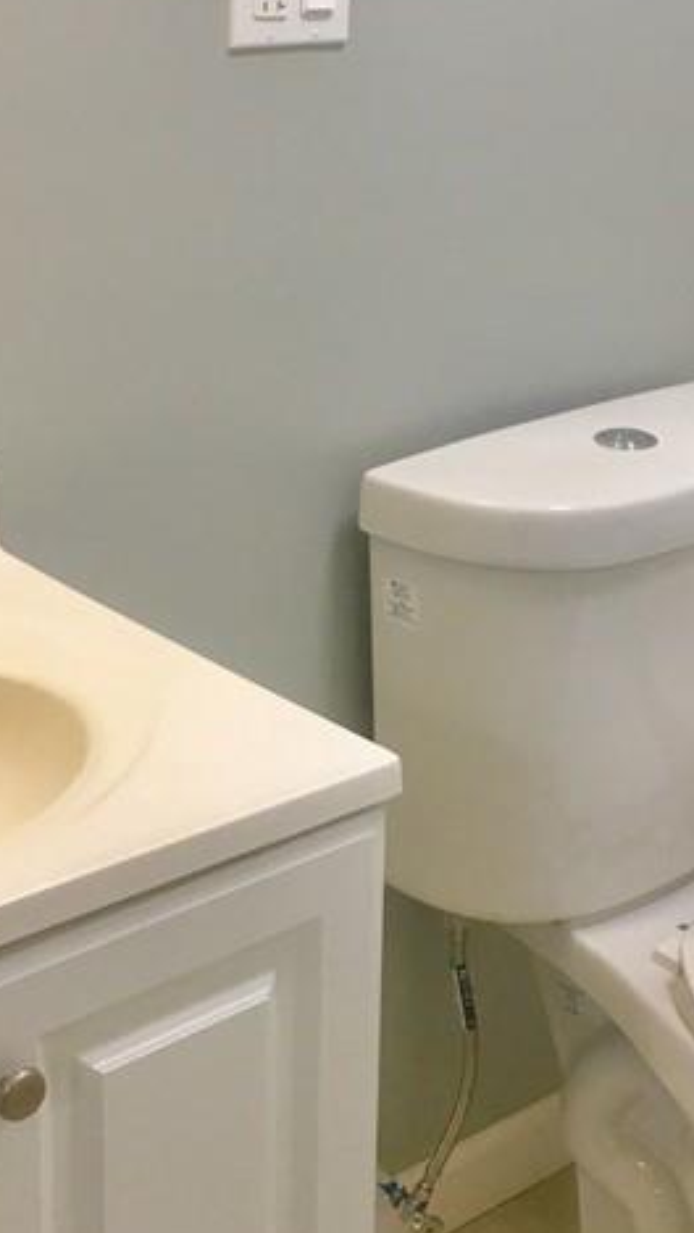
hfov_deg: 17.4
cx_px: 528
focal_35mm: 69
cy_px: 468
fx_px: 2256
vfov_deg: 30.4
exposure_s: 1/30
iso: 50
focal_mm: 4.15
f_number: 2.2
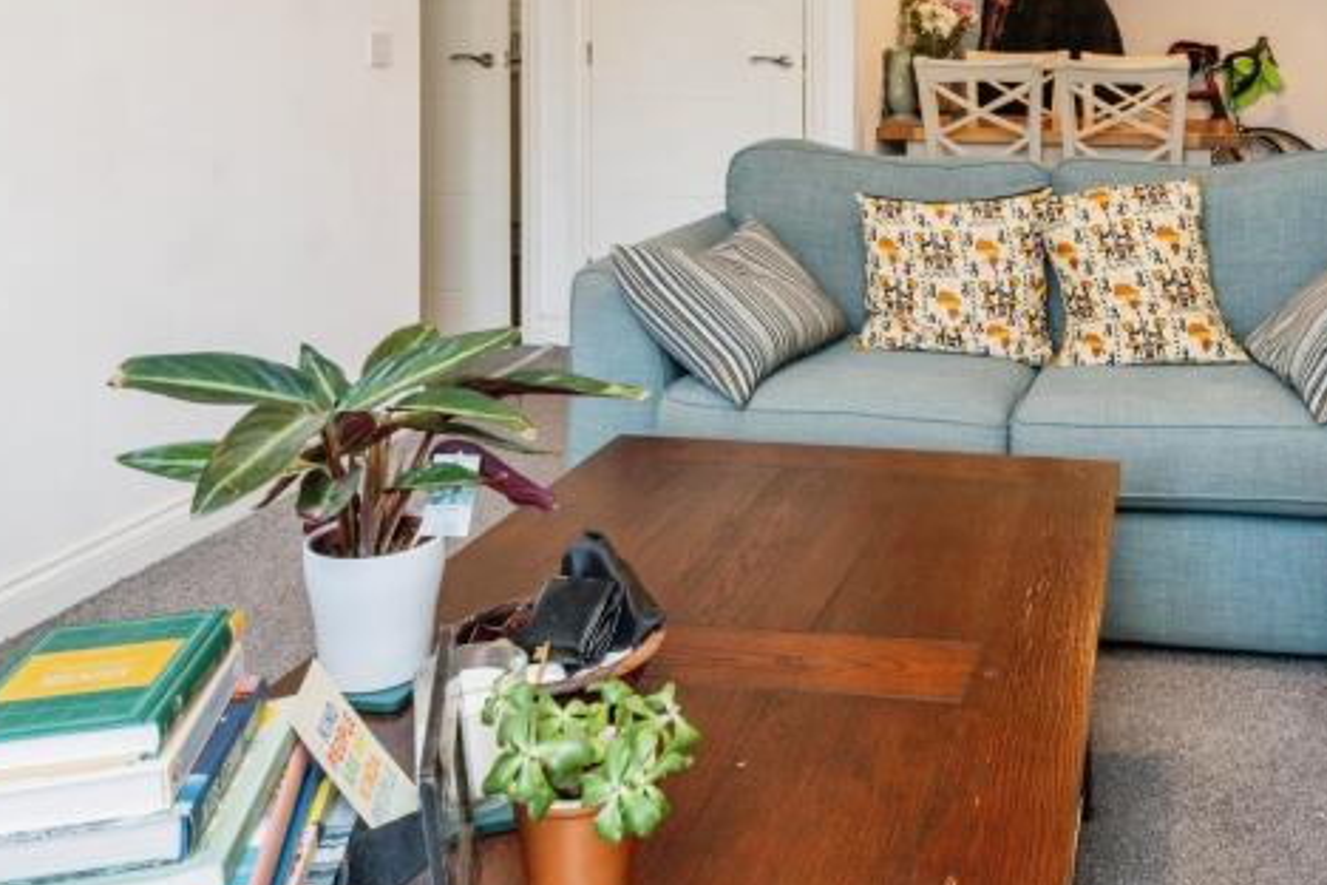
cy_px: 119
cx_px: 961
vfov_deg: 36.0
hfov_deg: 52.5
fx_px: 1290
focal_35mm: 35
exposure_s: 1/15
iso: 320
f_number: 8
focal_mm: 16
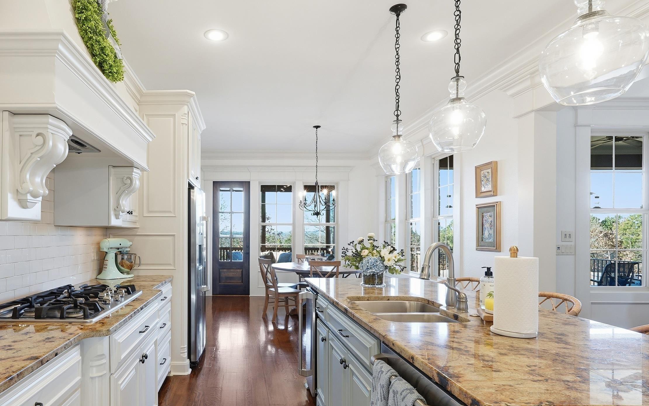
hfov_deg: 78.0
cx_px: 237
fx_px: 389
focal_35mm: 22
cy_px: 236
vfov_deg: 54.8
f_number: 9
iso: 250
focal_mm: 16
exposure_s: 1/30
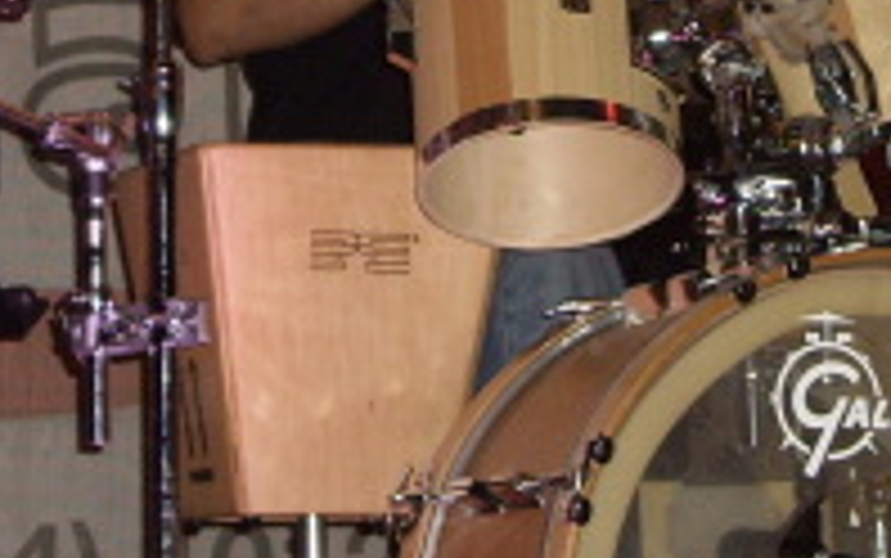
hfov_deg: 10.6
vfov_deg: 6.6
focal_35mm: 197
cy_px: -14
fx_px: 4786
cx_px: 752
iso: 200
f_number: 3.1
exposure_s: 1/50
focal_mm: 9.6
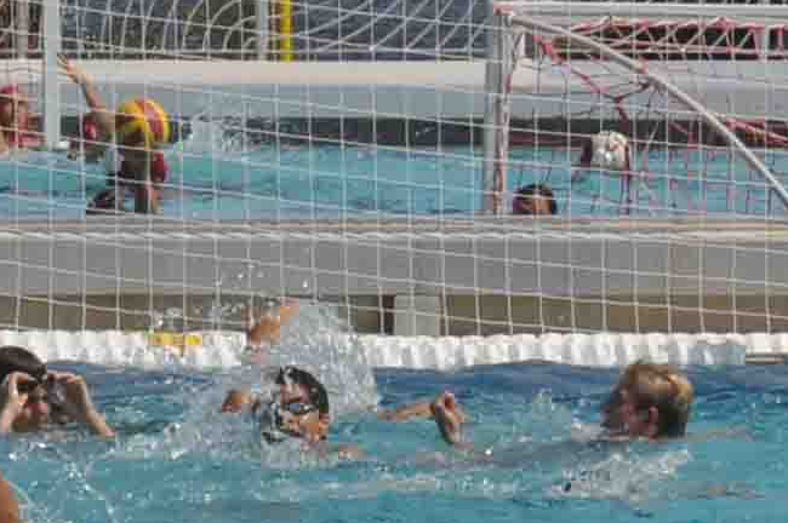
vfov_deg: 2.0
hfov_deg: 3.0
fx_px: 15153
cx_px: -709
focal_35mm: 693
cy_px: -255
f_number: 11
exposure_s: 1/500
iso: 320
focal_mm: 70
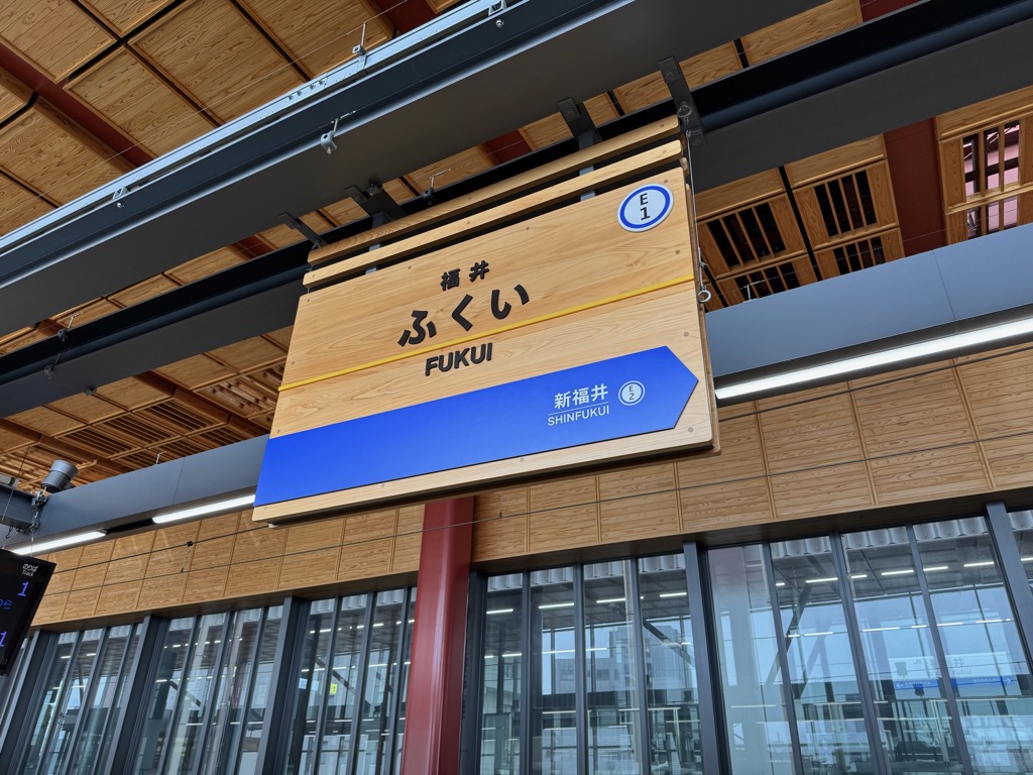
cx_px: 516
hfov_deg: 71.6
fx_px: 716
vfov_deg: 56.8
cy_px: 388
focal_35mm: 24
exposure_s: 1/172
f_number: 1.78
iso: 64
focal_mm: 6.86
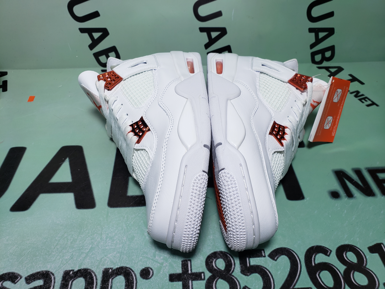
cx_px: 192
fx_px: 289
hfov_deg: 67.3
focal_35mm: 26
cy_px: 144
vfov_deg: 53.1
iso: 50
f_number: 2.4
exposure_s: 1/243
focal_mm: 4.3
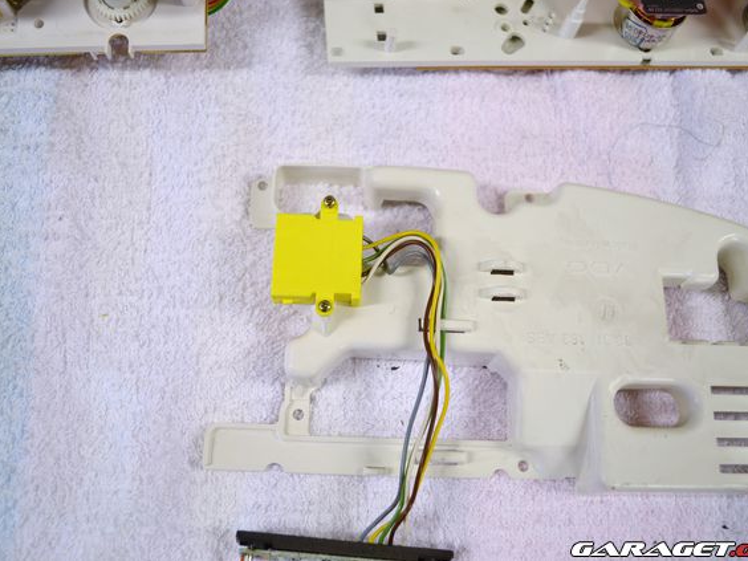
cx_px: 374
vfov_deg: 39.7
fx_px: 778
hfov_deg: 51.4
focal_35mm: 36
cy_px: 279
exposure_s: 1/15
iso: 100
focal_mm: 22
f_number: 3.8
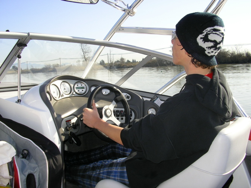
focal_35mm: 38
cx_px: 126
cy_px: 94
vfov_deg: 37.7
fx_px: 276
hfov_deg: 49.0
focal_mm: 5.8
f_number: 4.1
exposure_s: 1/400
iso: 50
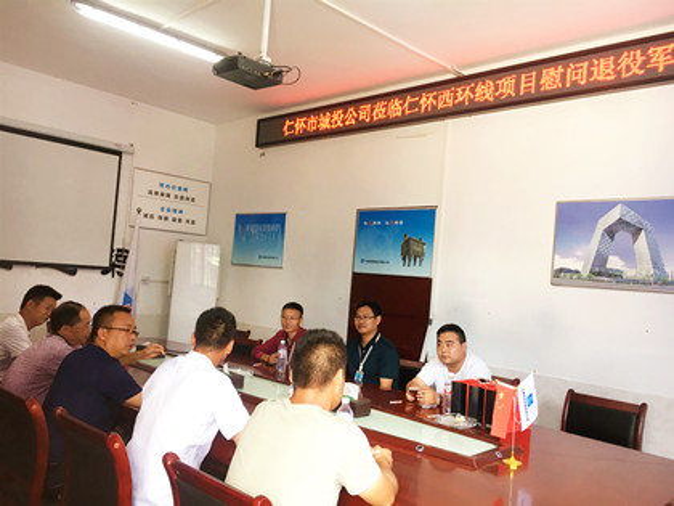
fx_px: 565
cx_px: 337
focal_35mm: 29
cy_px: 253
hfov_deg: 61.7
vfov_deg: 48.2
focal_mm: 4.15
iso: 50
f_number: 2.2
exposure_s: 1/33
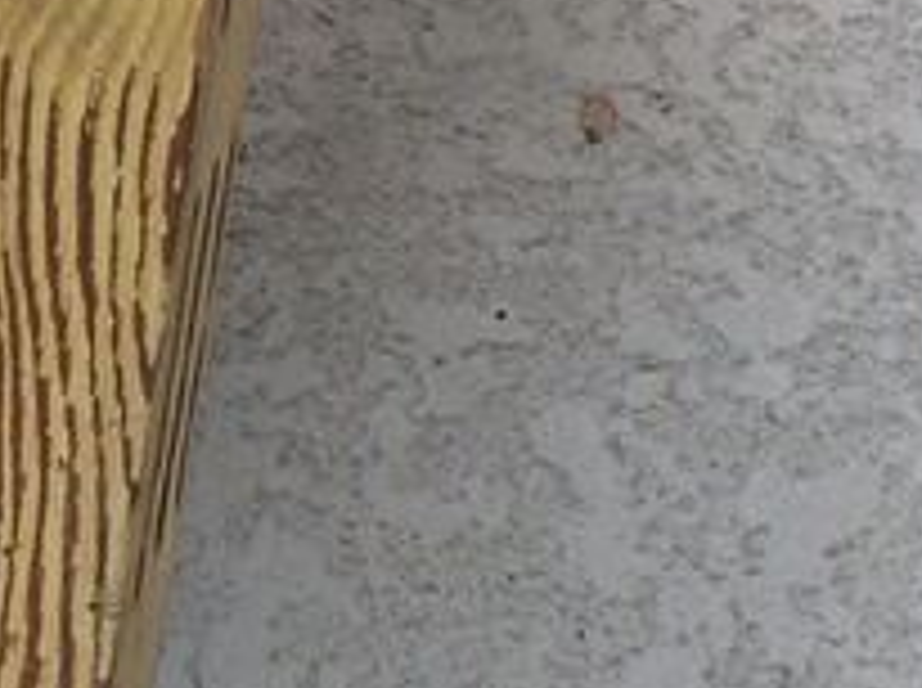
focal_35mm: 132
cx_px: -378
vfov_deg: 10.9
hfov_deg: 14.2
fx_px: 3510
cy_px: -209
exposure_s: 1/120
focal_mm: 4.12
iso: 64
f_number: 2.2
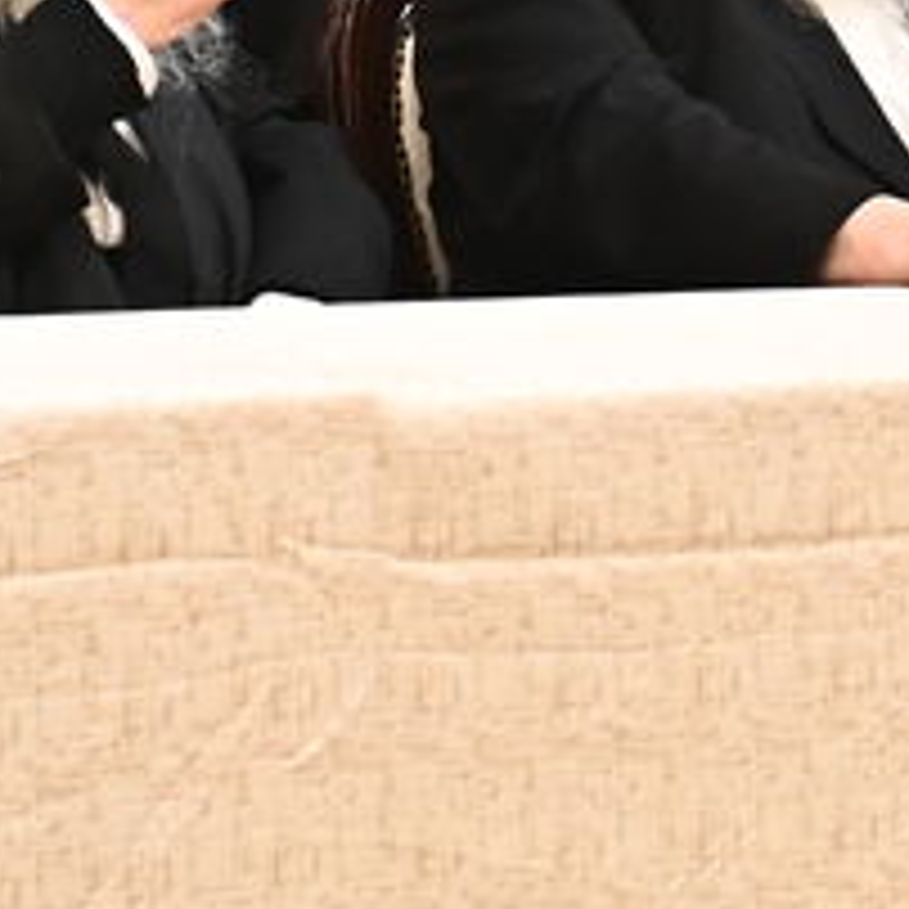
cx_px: 1242
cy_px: -585
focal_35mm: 283
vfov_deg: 6.1
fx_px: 8408
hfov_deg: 6.1
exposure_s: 1/200
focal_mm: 48
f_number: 3.5
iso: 3200
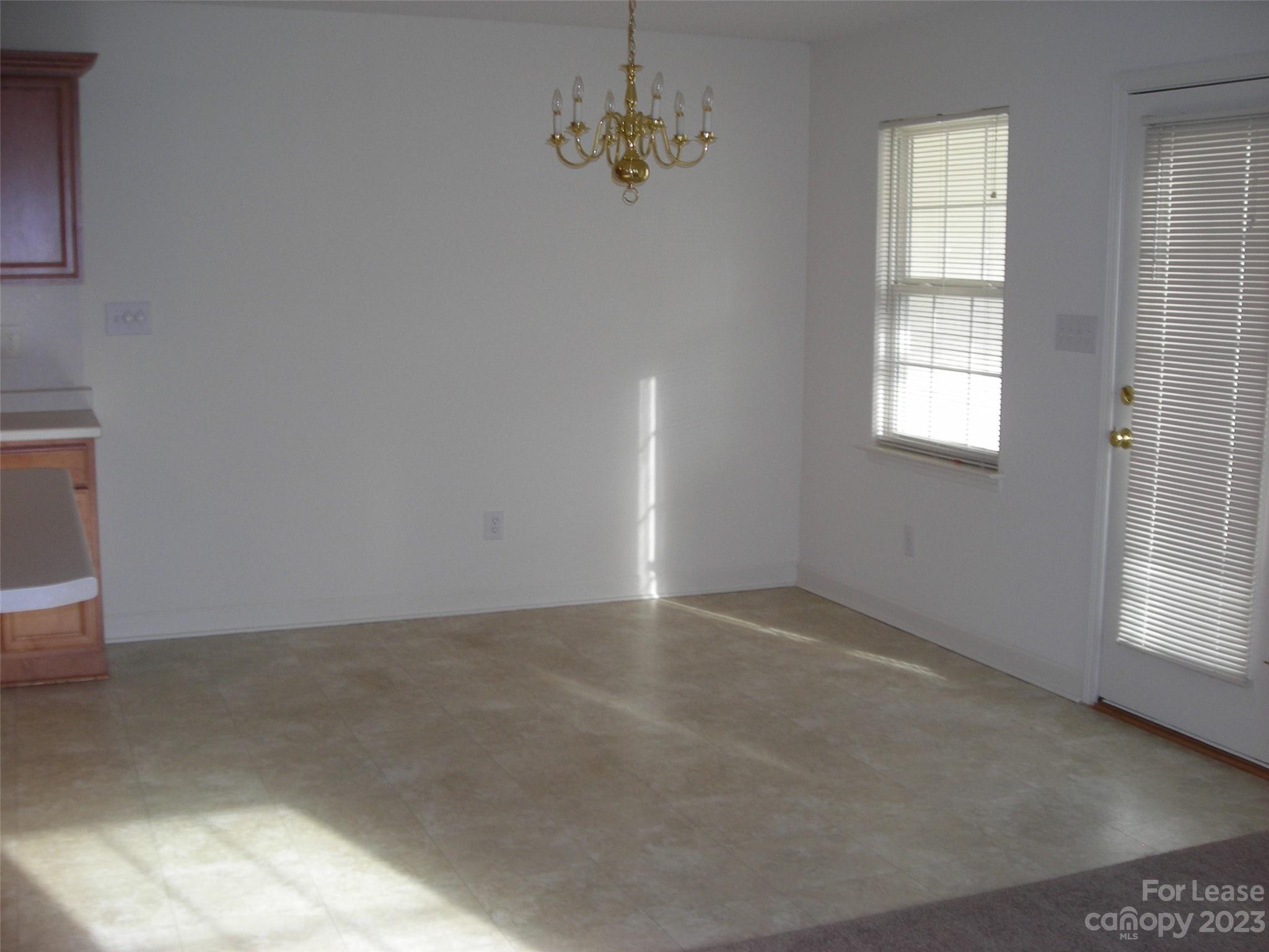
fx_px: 1393
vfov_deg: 37.7
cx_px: 634
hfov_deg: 49.0
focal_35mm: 38
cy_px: 476
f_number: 3.2
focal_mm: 6.3
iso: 81
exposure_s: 1/30
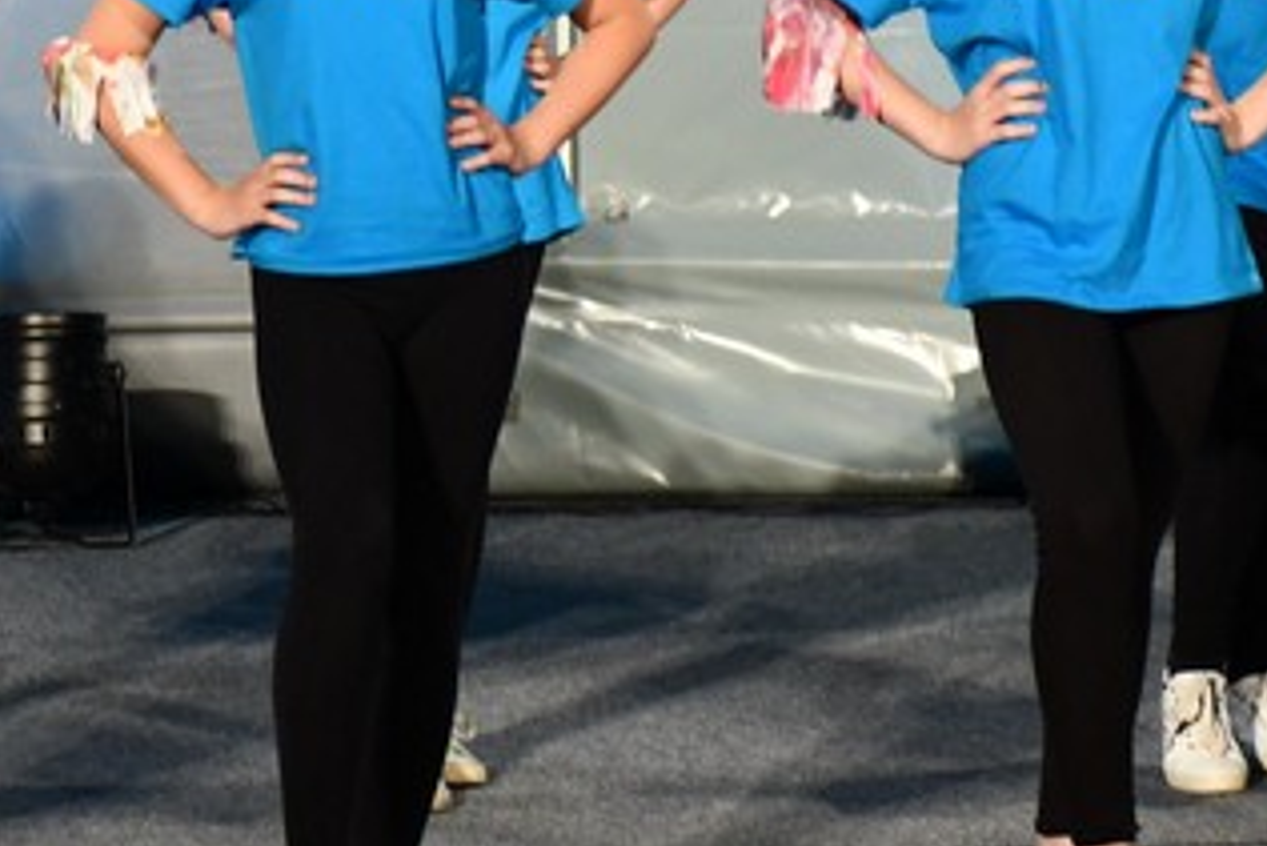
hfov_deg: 8.5
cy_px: 42
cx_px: 573
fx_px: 8556
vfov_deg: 5.6
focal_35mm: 243
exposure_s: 1/125
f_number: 4.8
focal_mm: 50
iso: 1250
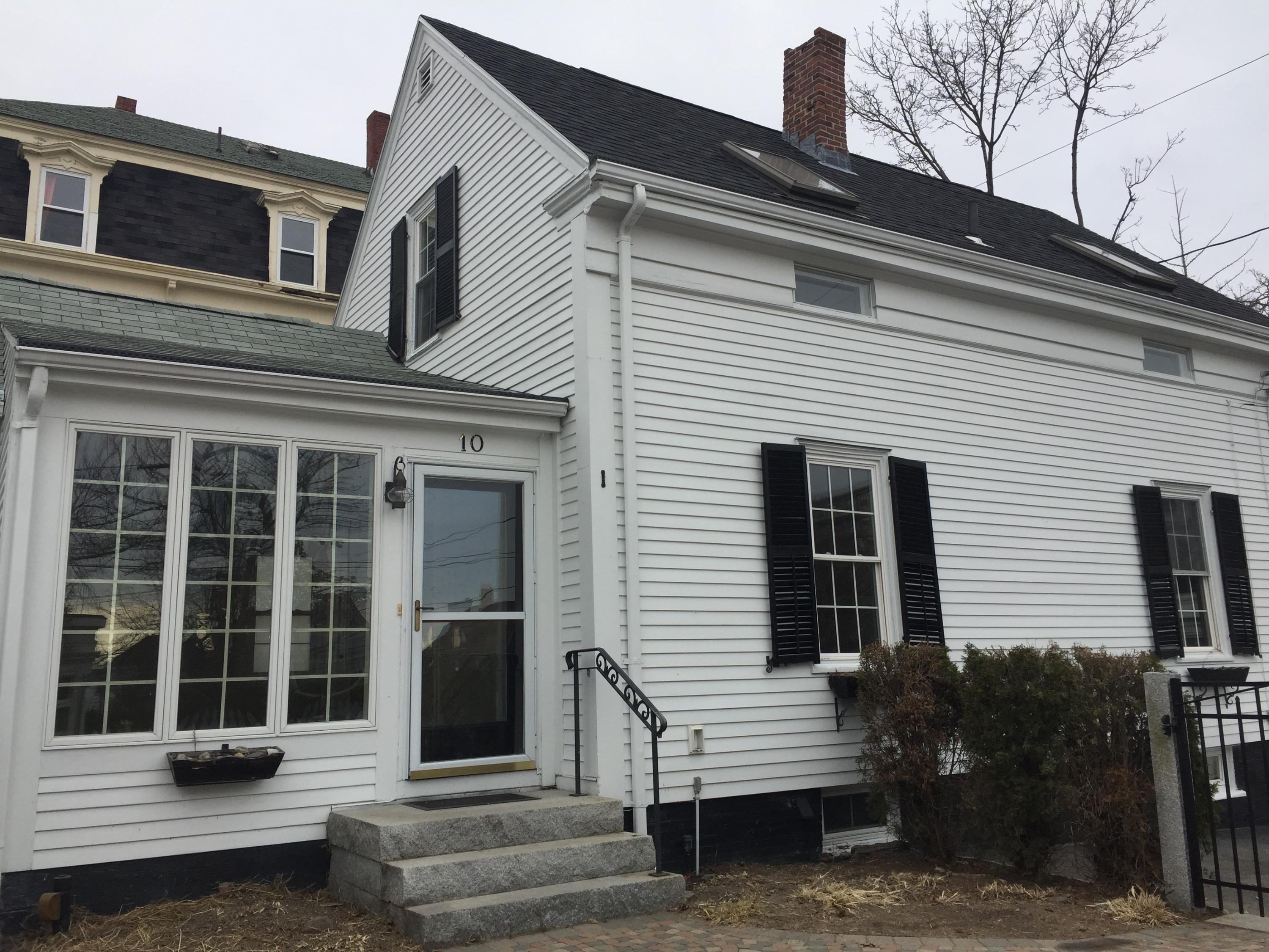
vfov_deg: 48.2
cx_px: 634
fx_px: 1063
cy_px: 476
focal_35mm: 29
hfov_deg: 61.7
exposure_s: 1/608
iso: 32
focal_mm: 4.15
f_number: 2.2
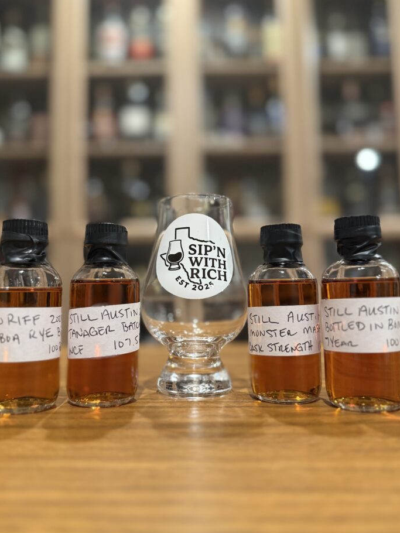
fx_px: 416
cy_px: 258
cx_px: 186
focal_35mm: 27
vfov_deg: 65.3
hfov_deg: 51.3
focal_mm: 6.76
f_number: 1.78
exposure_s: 1/60
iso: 320
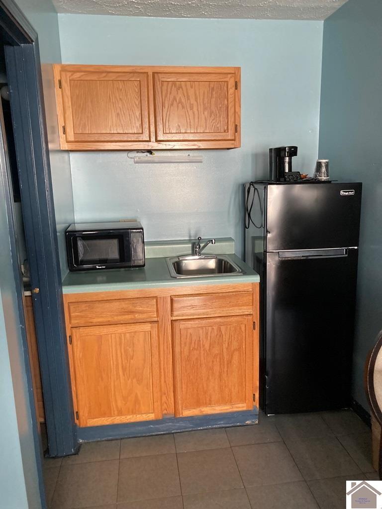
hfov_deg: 49.7
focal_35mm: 28
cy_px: 254
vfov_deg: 63.4
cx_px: 191
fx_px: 412
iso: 160
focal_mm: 3.99
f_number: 1.8
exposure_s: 1/60
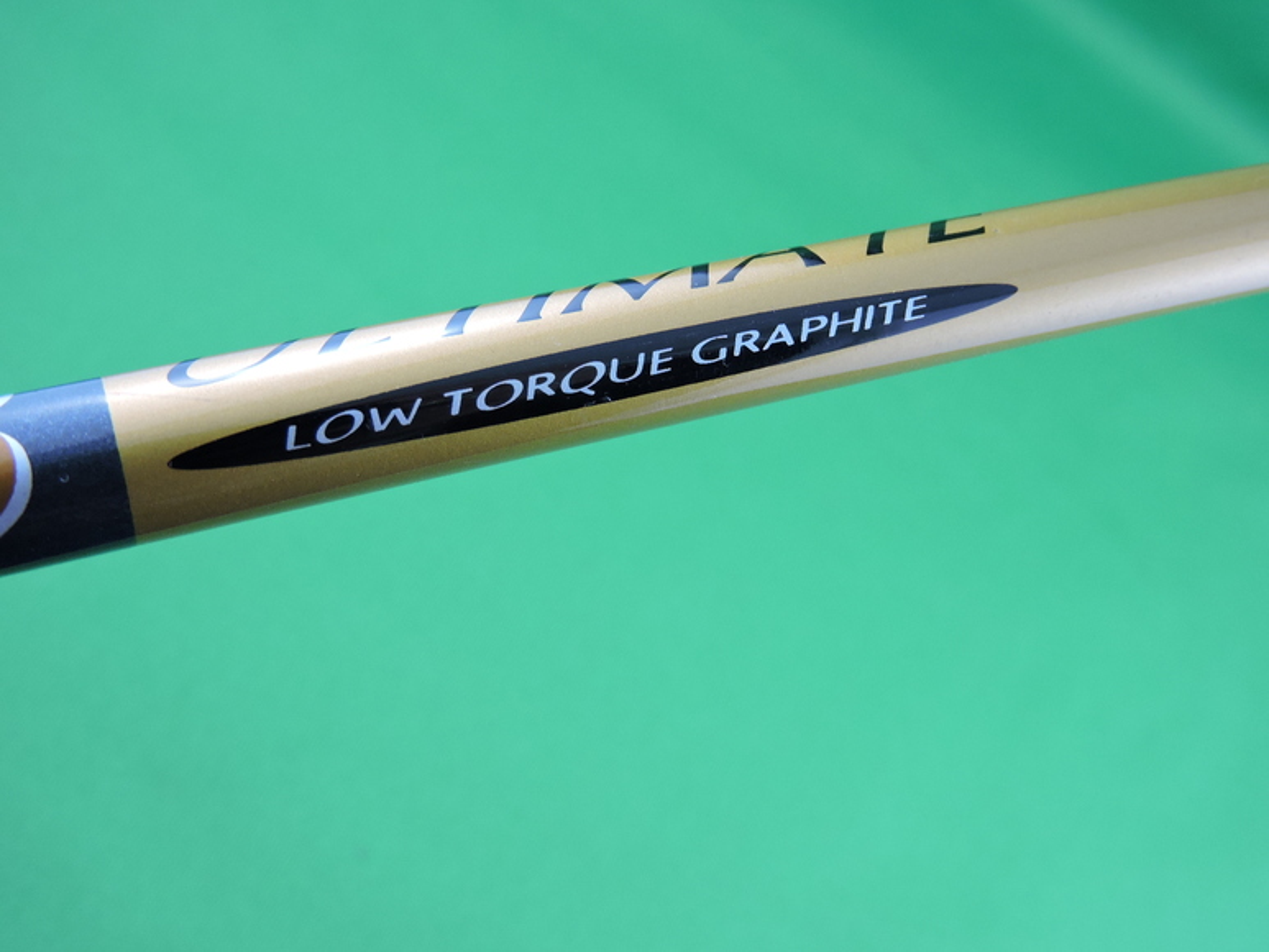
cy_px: 476
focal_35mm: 45
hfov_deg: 42.1
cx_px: 634
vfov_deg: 32.2
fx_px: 1650
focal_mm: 8.1
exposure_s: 1/30
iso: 180
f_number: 4
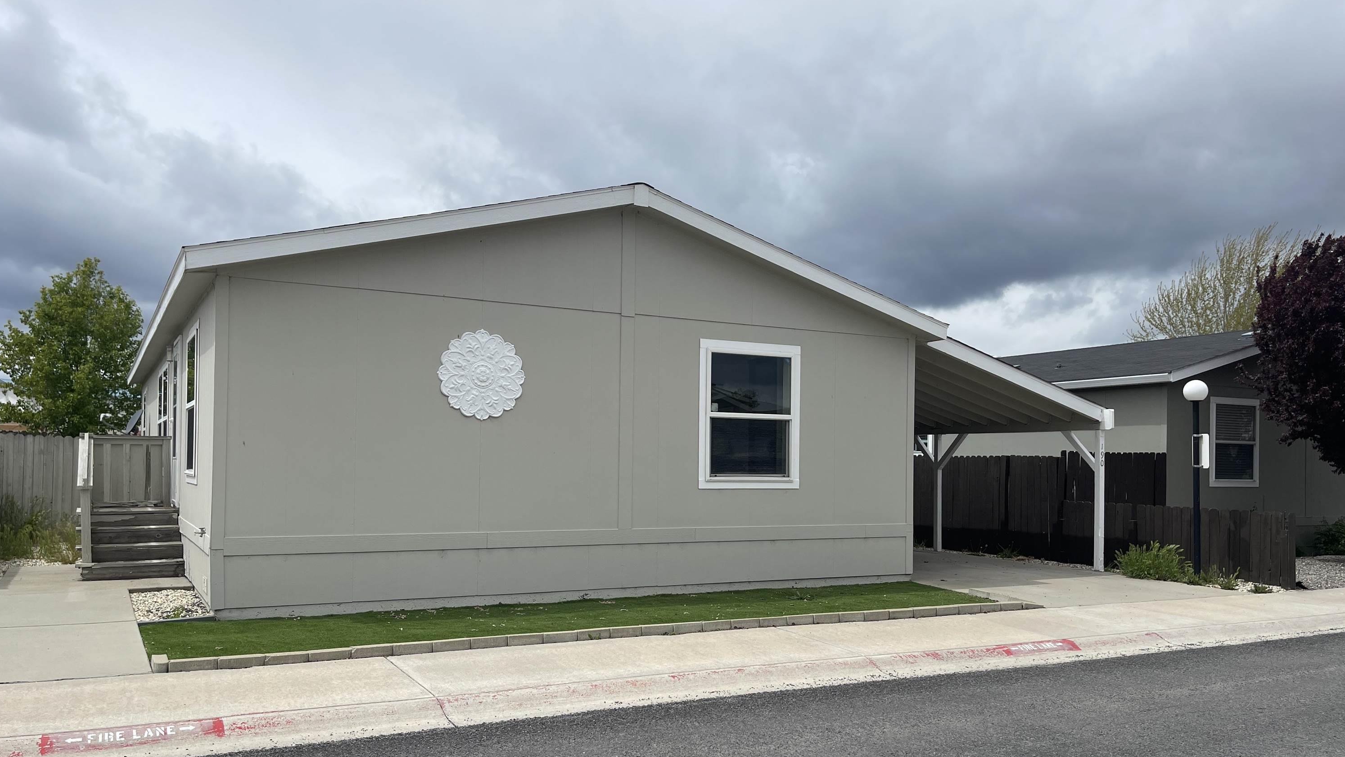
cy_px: 452
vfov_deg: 41.3
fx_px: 999
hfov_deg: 67.9
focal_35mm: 28
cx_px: 673
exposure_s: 1/6250
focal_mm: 5.1
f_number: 1.6
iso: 32
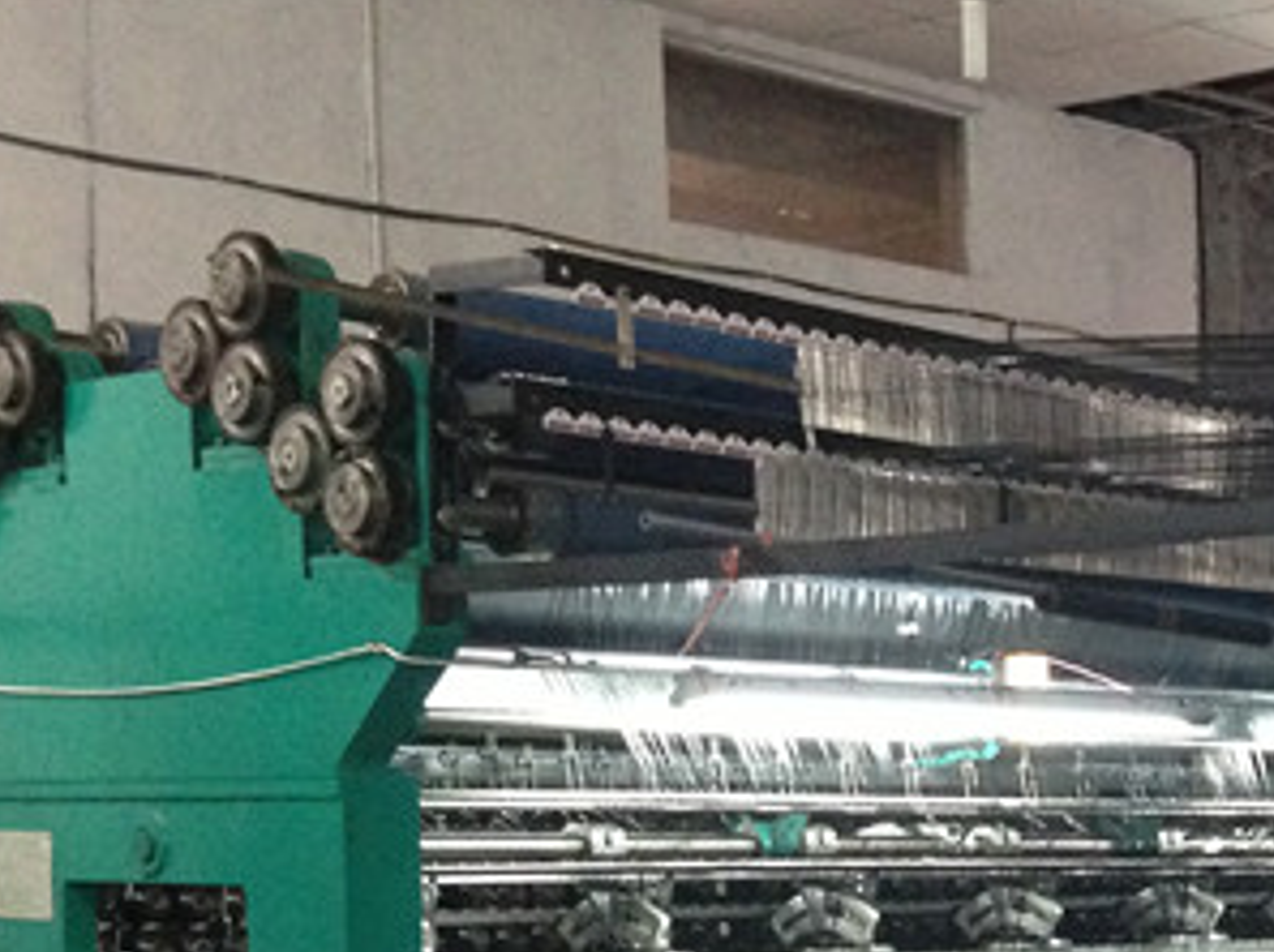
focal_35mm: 89
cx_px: 1321
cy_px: 1055
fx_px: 3272
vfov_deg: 16.1
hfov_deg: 21.2
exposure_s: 1/15
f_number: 2.4
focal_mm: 4.13
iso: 400
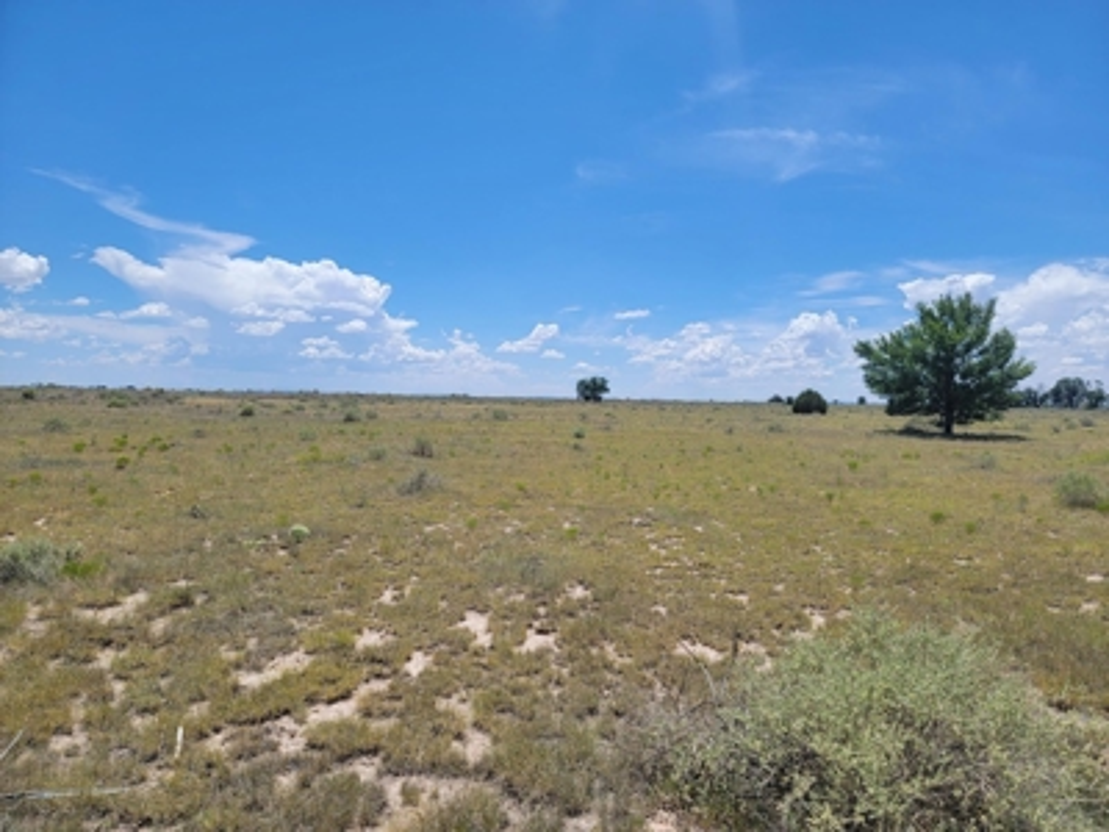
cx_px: 554
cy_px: 416
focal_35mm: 24
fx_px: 769
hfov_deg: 71.6
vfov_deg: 56.8
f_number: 1.8
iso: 16
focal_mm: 6.7
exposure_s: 1/1449
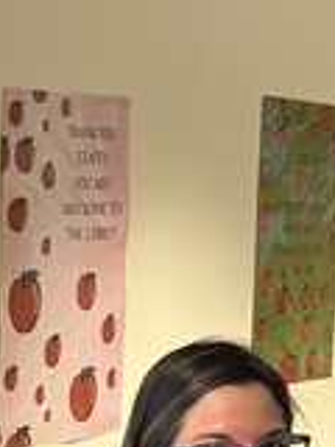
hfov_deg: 8.8
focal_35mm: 166
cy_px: 355
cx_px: 394
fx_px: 2142
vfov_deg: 11.9
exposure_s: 1/60
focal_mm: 5.96
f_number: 1.6
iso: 400
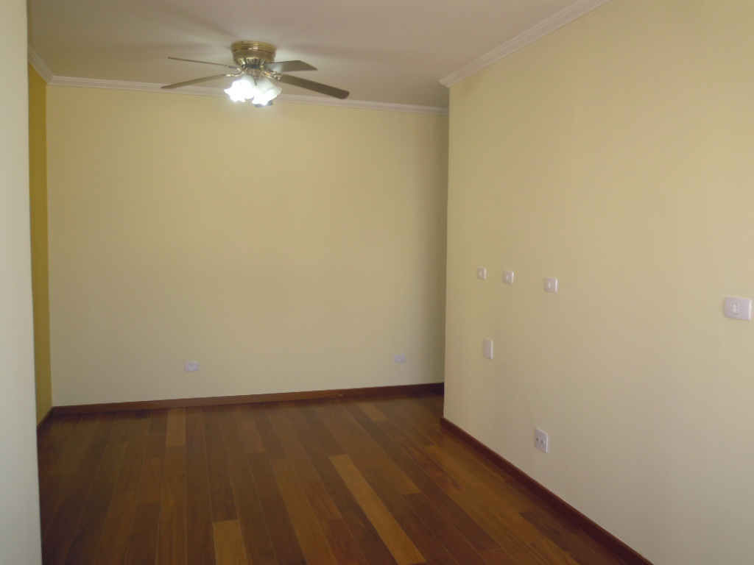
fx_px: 610
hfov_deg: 63.4
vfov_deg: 49.7
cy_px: 282
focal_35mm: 28
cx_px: 377
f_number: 2.7
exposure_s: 1/80
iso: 100
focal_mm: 5
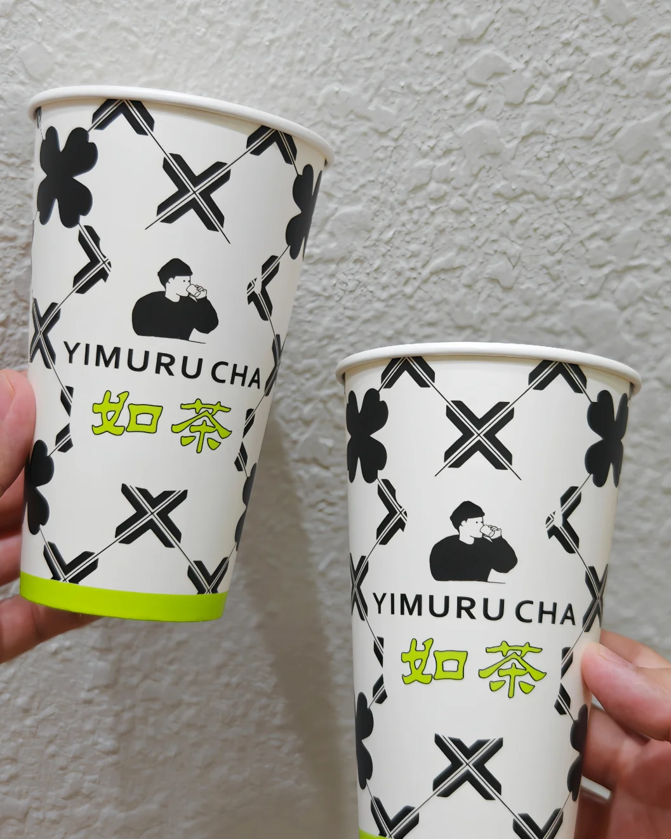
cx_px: 333
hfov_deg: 30.3
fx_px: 1241
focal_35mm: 50
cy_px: 437
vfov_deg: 37.3
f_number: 1.8
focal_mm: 8.67
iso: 125
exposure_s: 1/200
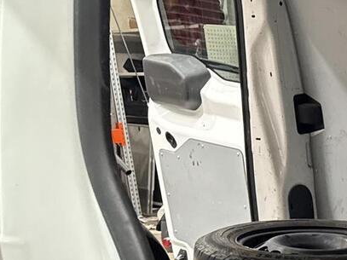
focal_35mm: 85
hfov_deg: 19.5
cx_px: 544
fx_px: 852
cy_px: 432
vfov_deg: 15.5
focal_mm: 6.76
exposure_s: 1/50
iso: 400
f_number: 1.78
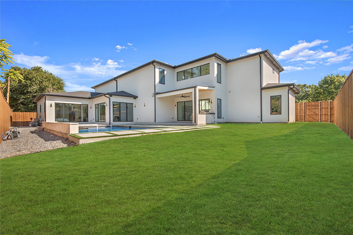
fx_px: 147
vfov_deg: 77.3
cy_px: 118
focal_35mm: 15
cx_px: 176
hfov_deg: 100.4
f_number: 11
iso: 100
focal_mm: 10
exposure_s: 1/80
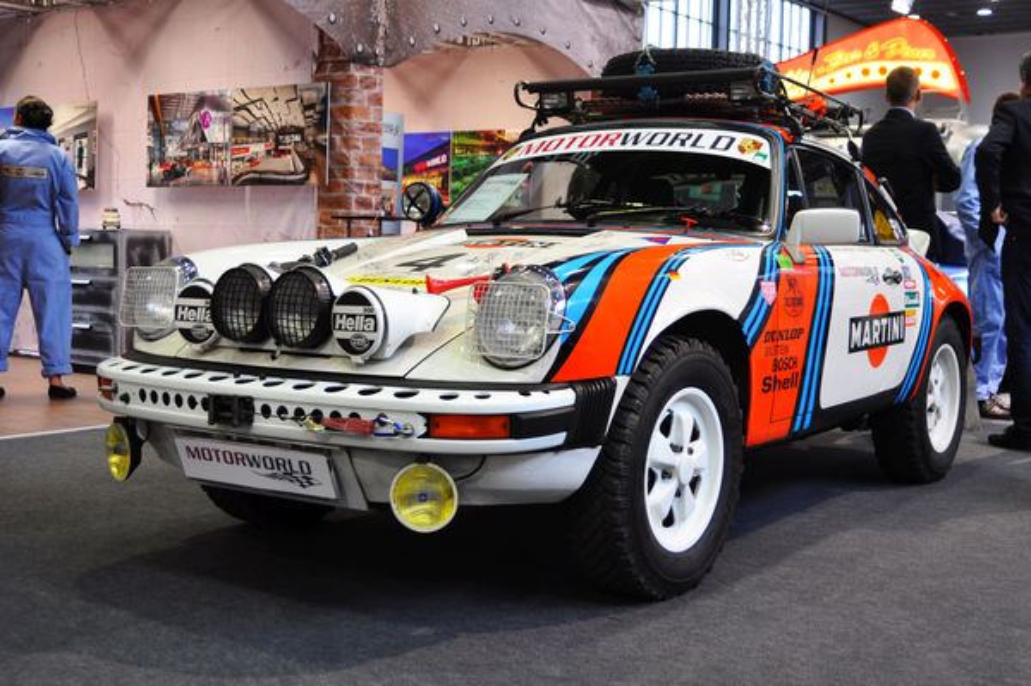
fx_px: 1331
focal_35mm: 46
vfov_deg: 28.9
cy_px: 343
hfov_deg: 42.4
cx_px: 516
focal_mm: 31
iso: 640
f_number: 4
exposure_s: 1/60
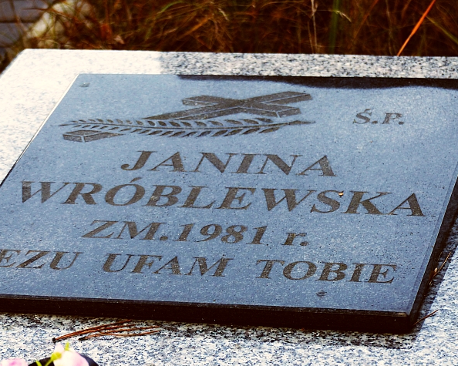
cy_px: 184
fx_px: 2209
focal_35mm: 163
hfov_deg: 11.8
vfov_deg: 9.5
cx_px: 220
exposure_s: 1/125
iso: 100
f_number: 2.8
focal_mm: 27.8
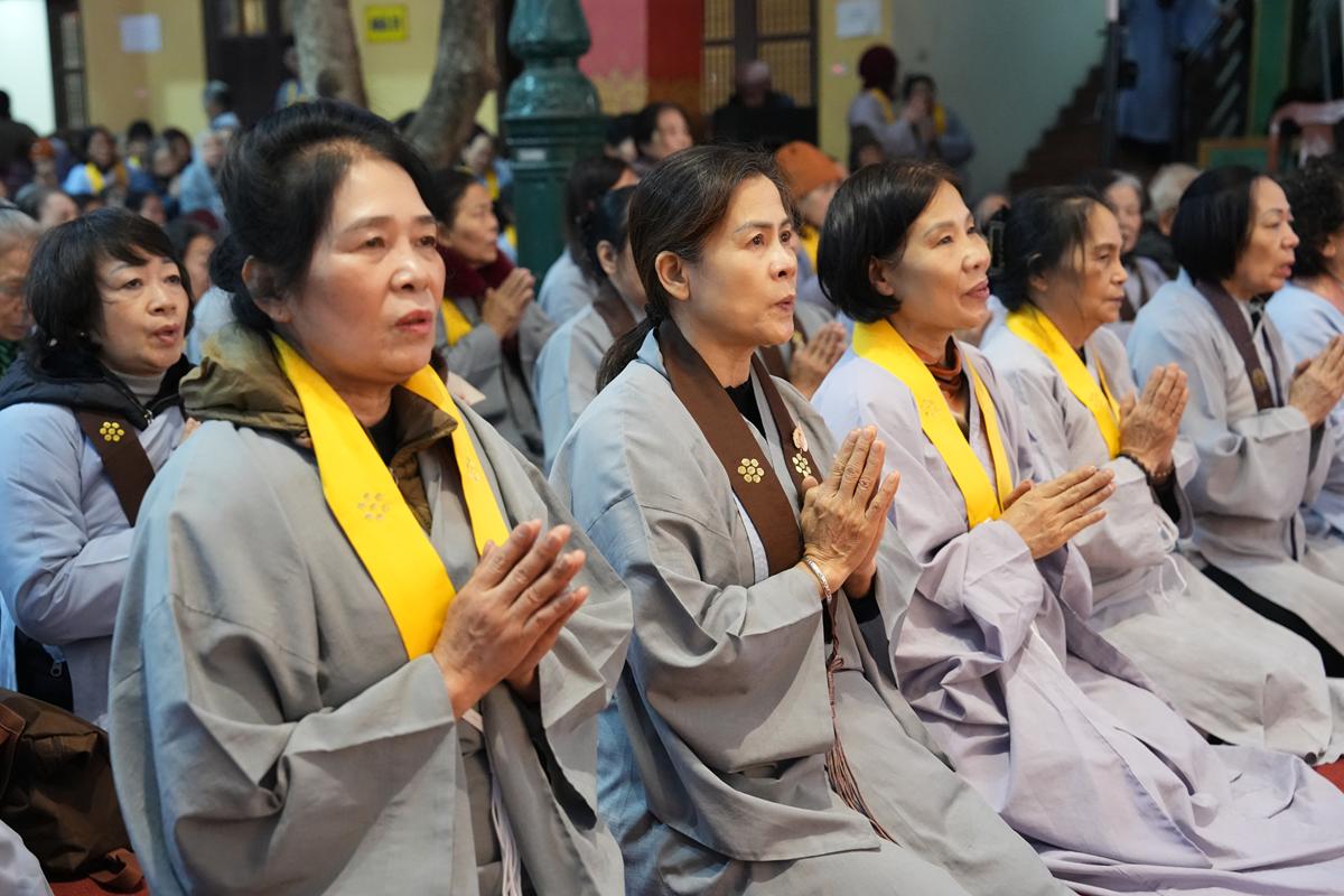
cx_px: 672
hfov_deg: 36.2
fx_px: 2053
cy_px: 448
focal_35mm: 55
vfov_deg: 24.6
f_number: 4
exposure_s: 1/100
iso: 8000
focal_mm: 55
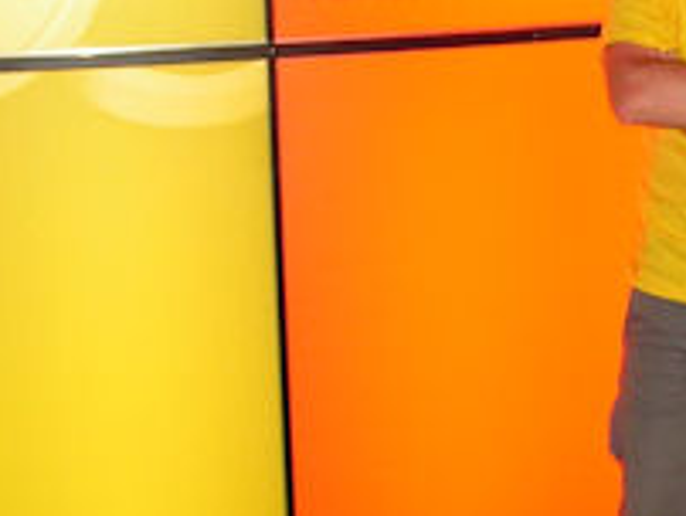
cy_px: 236
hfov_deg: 15.3
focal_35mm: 128
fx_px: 2540
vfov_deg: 11.6
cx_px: 577
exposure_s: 1/40
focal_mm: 6.3
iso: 80
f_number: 2.8
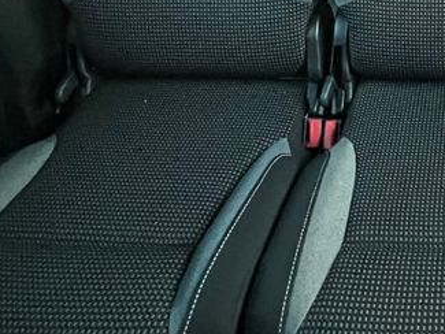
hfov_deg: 39.0
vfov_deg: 31.1
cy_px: -38
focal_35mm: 41
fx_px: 527
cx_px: 471
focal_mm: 1.57
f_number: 1.8
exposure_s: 1/30
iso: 1600
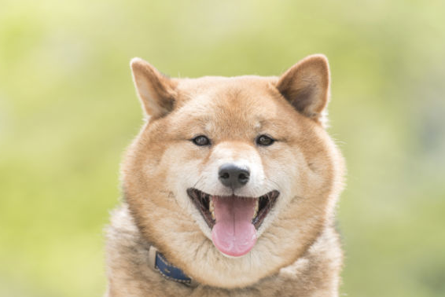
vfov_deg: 5.2
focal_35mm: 265
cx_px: 234
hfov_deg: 7.8
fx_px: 3277
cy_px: 172
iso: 200
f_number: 4
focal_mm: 200
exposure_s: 1/500
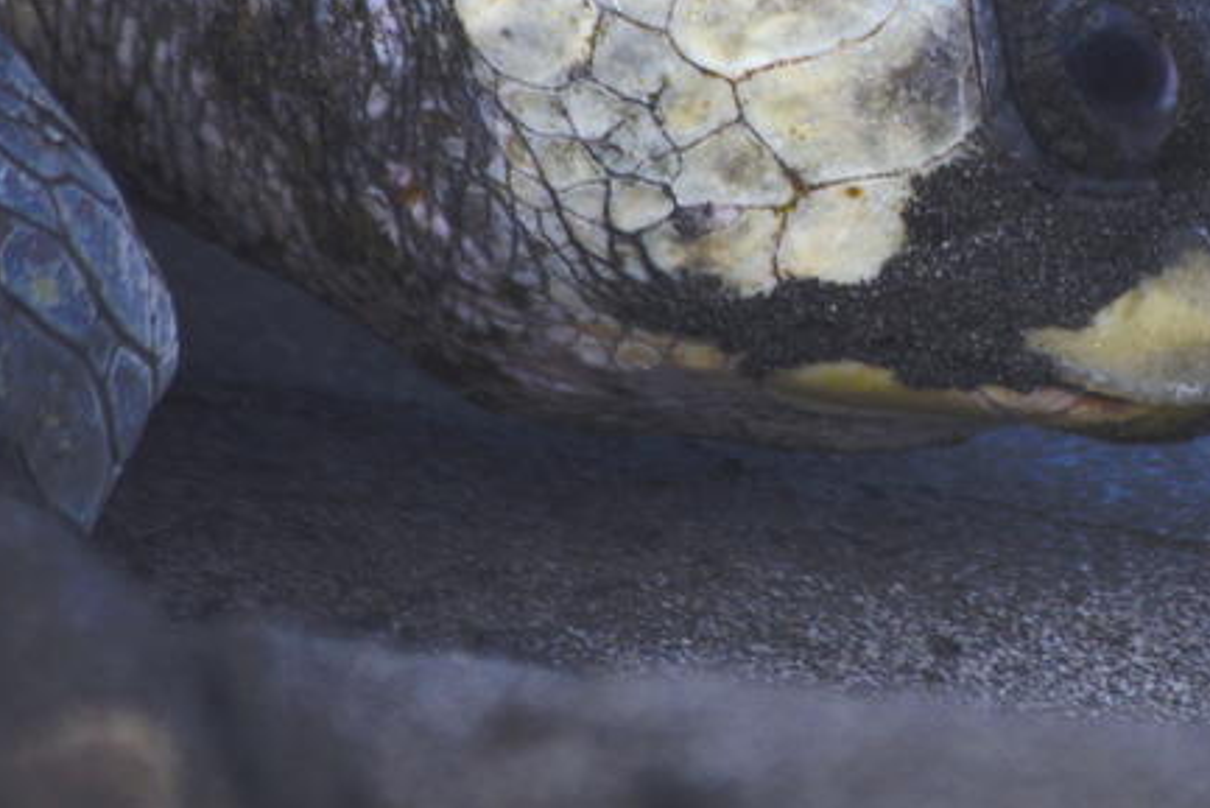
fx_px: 21887
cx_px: 1104
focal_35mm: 651
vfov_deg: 2.1
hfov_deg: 3.2
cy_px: 105
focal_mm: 300
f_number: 5.6
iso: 400
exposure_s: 1/400
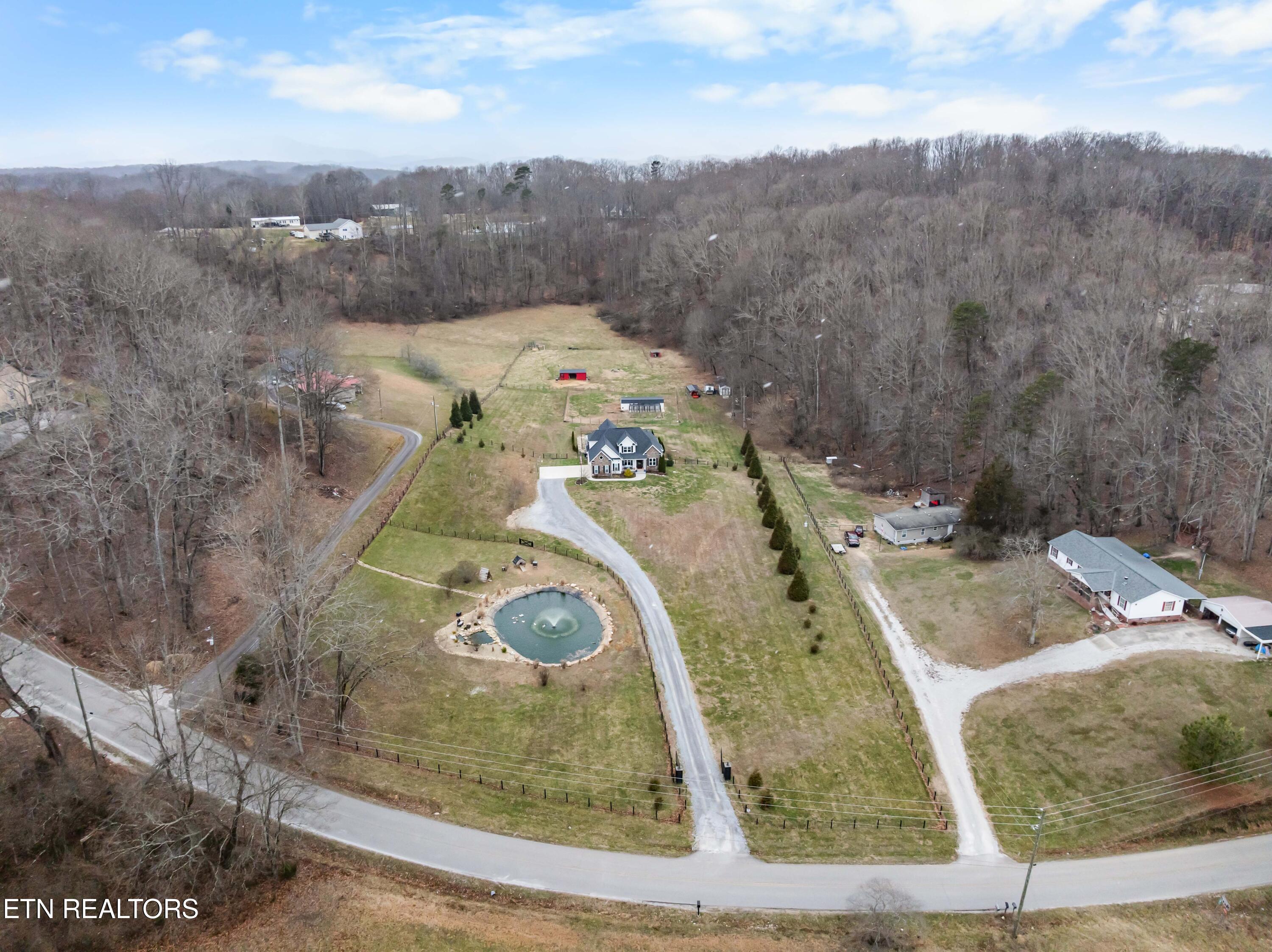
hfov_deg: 71.6
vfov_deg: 56.8
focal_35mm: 24
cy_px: 476
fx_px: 881
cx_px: 636
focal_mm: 12.29
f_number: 2.8
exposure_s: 1/400
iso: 220
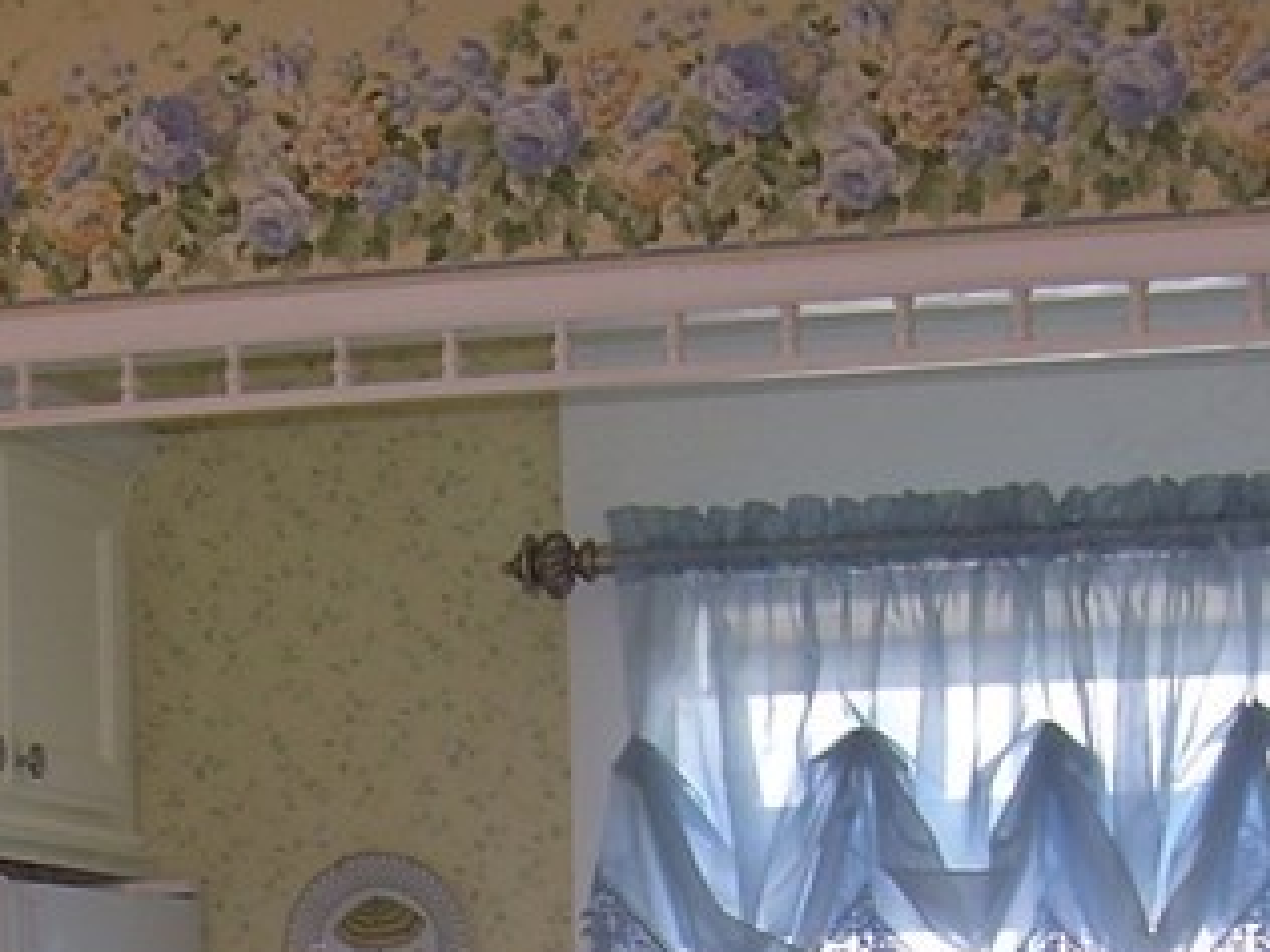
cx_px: 185
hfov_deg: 15.9
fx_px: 4513
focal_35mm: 123
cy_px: 1462
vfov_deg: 11.5
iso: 50
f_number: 2.8
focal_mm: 6.3
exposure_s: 1/30
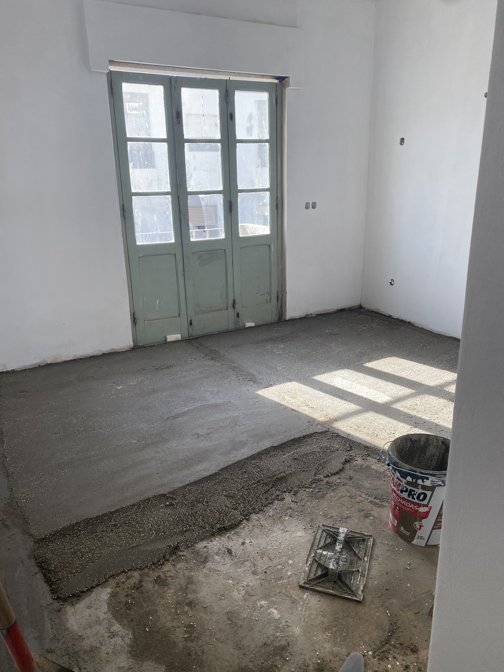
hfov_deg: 53.1
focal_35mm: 26
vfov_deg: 67.3
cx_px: 252
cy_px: 336
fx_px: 505
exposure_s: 1/324
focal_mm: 4.25
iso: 32
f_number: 1.8
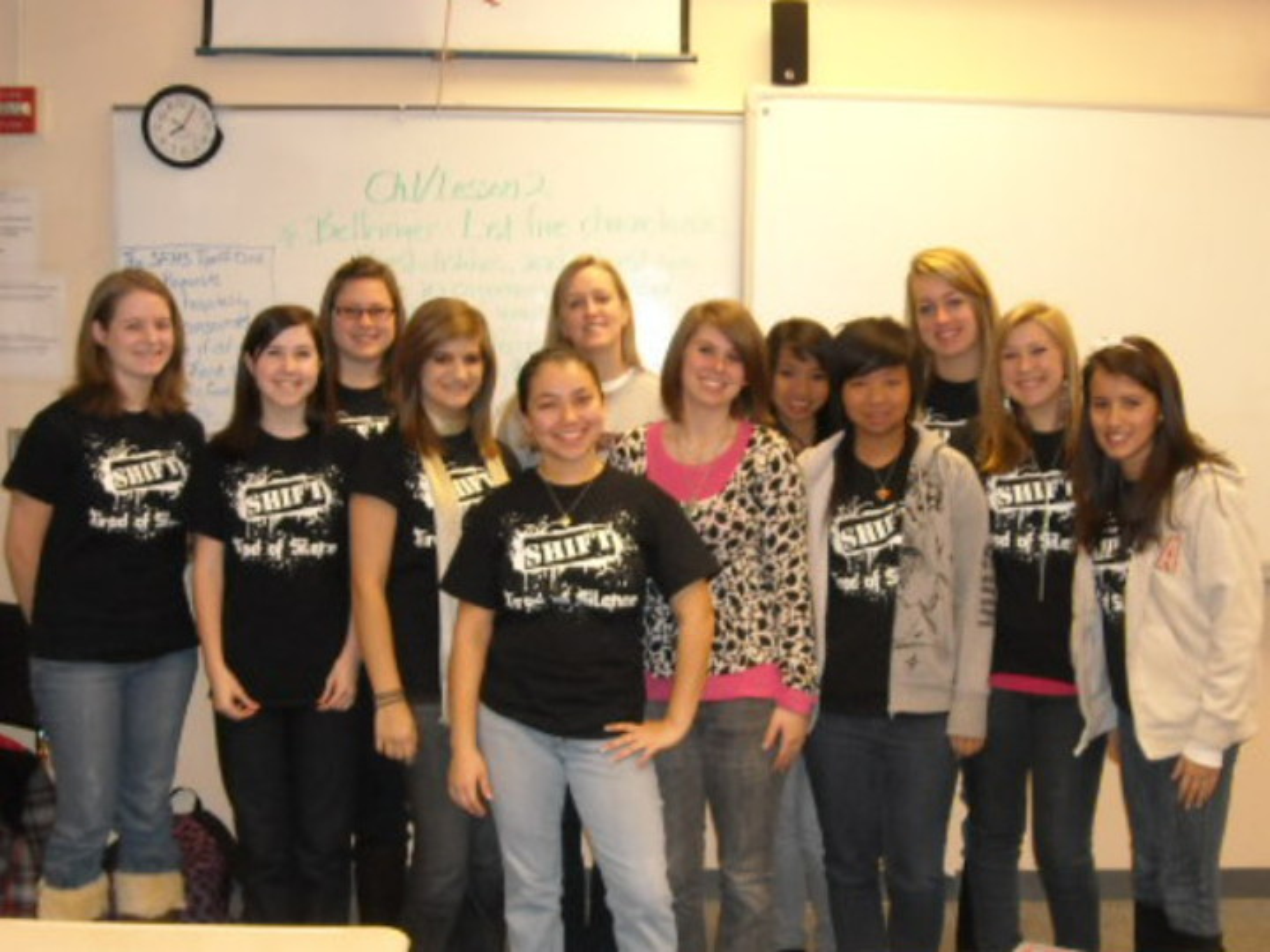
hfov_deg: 52.6
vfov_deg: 40.7
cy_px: 476
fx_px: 1284
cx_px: 635
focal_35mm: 35
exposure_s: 1/38
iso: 200
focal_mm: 5.7
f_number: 2.8
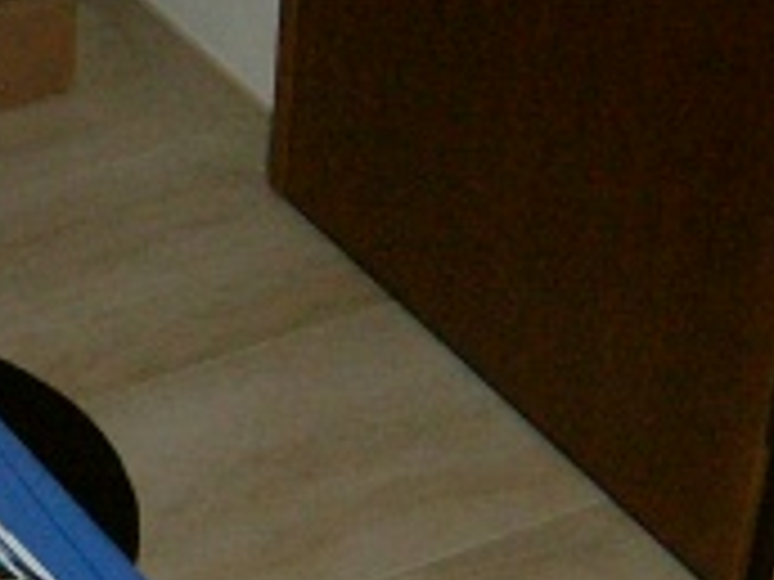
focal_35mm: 134
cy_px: 378
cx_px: -130
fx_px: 2996
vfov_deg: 11.1
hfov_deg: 14.3
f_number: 2.8
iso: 200
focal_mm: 6
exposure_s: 1/60
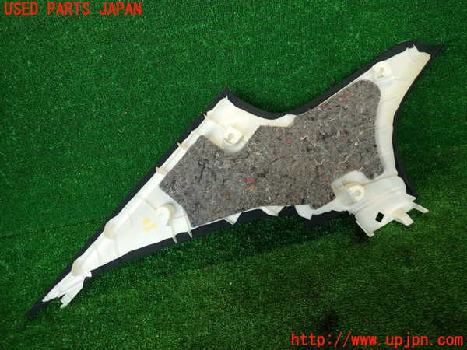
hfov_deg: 69.4
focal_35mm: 25
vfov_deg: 54.9
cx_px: 234
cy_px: 175
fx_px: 337
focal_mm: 4.5
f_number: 2
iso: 125
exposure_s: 1/60
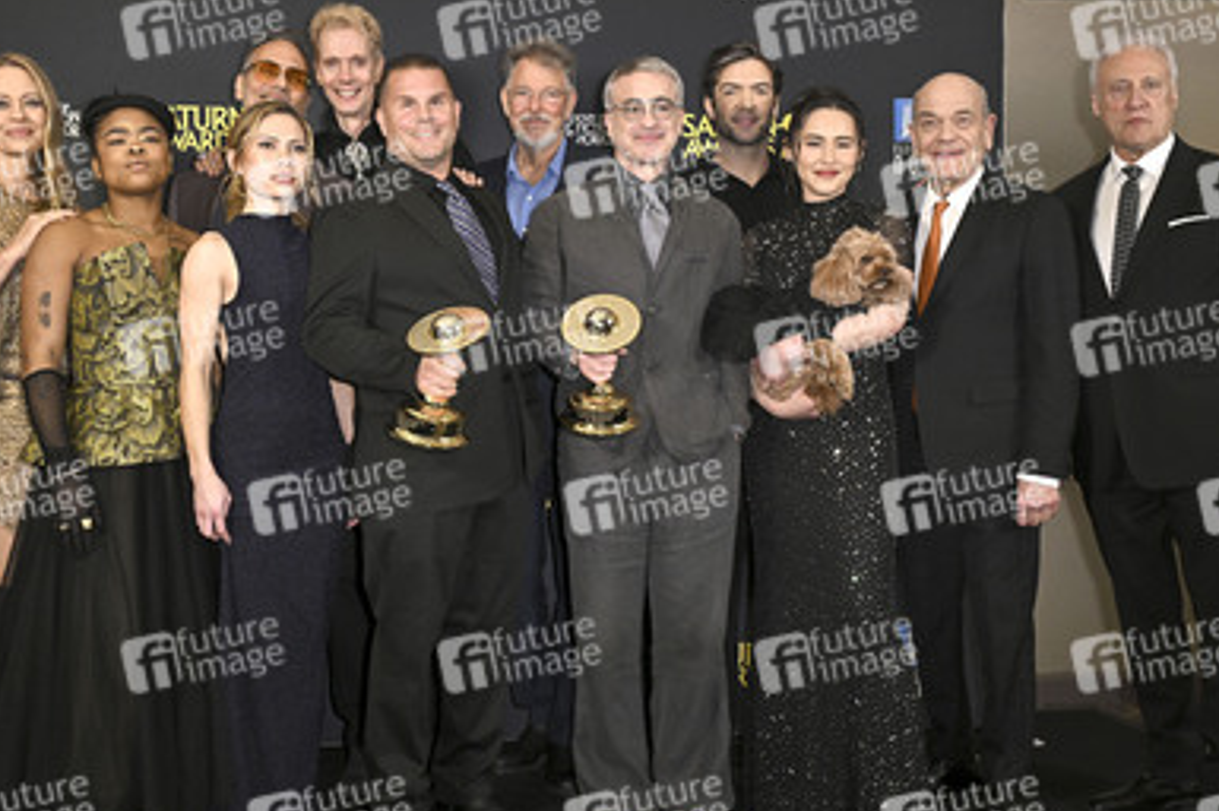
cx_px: 562
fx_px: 1387
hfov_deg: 47.4
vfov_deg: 32.6
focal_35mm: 41
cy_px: 418
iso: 2000
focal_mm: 35
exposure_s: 1/320
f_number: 5.6
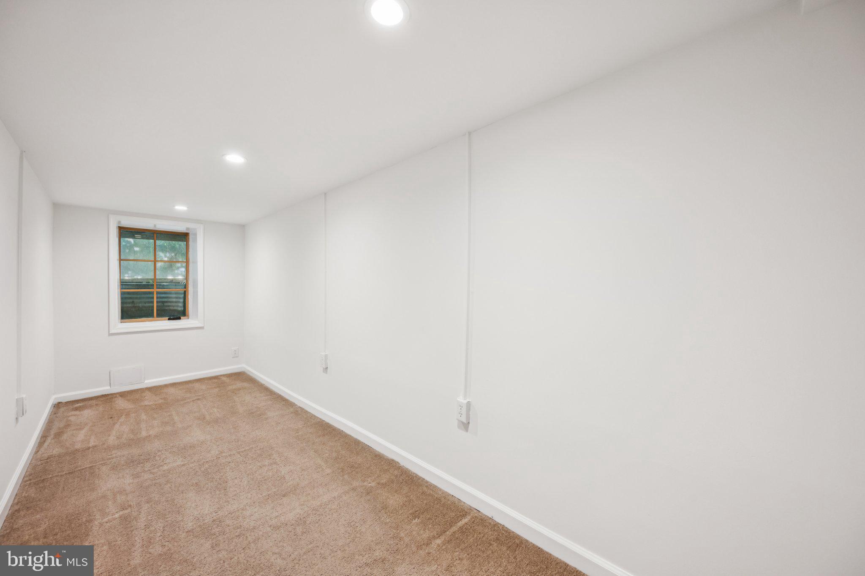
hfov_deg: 104.3
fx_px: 336
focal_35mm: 14
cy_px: 288
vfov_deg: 81.2
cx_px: 432
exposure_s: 1/25
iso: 400
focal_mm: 14
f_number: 7.1
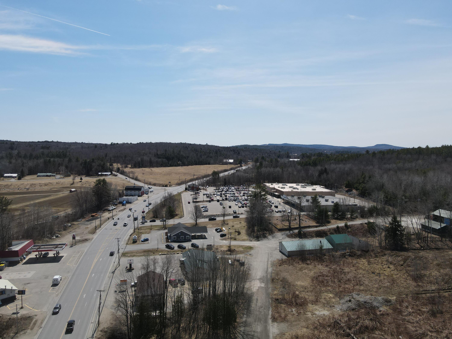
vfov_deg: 56.8
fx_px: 313
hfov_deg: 71.6
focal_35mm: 24
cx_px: 226
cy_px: 170
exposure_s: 1/1250
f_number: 2.8
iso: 110
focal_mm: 4.5
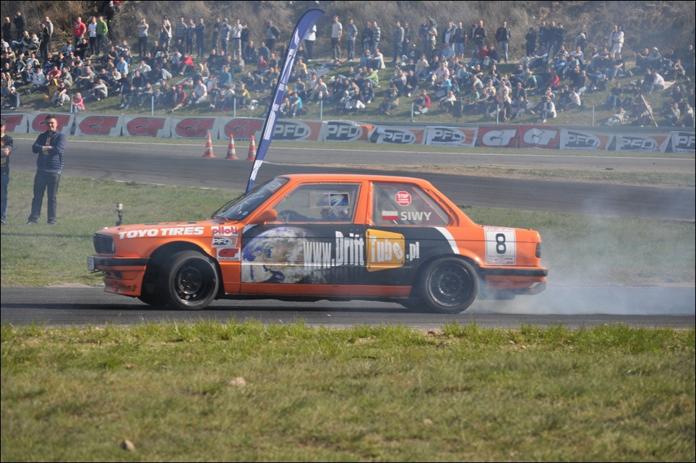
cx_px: 348
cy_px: 232
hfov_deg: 11.4
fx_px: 3476
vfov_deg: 7.6
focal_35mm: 180
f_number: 5.6
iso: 250
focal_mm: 120
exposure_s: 1/1250
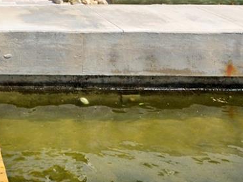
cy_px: -135
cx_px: -71
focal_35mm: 87
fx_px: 611
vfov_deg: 15.0
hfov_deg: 20.6
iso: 200
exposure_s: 1/1000
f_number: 8
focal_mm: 21
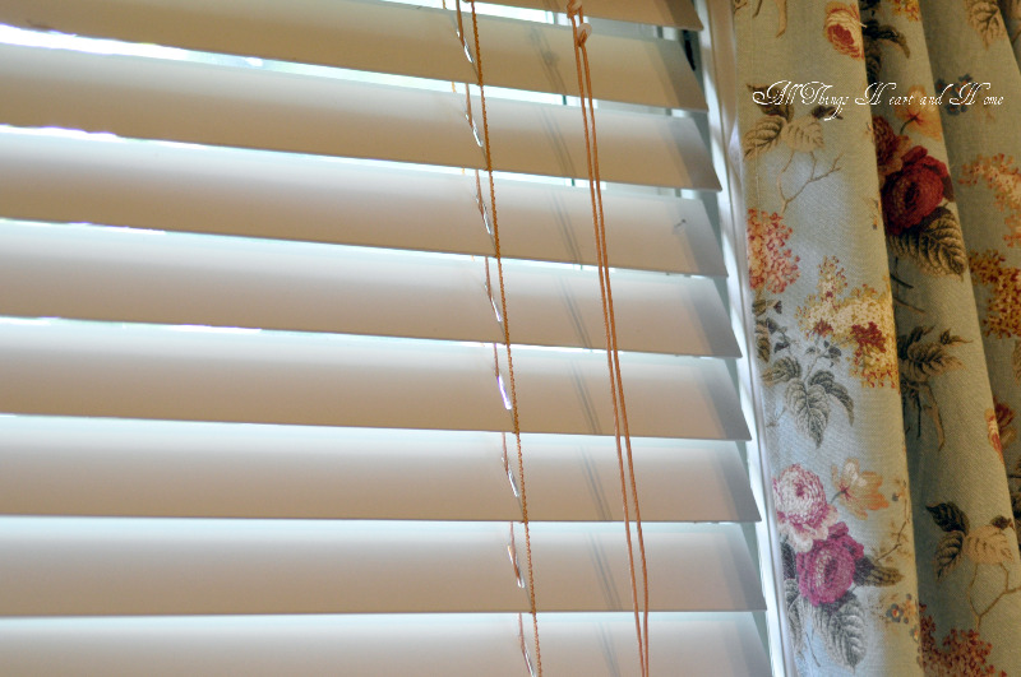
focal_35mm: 90
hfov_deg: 22.7
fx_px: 2549
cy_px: 338
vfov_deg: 15.1
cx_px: 510
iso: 1000
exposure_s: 1/100
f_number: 2.8
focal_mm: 60
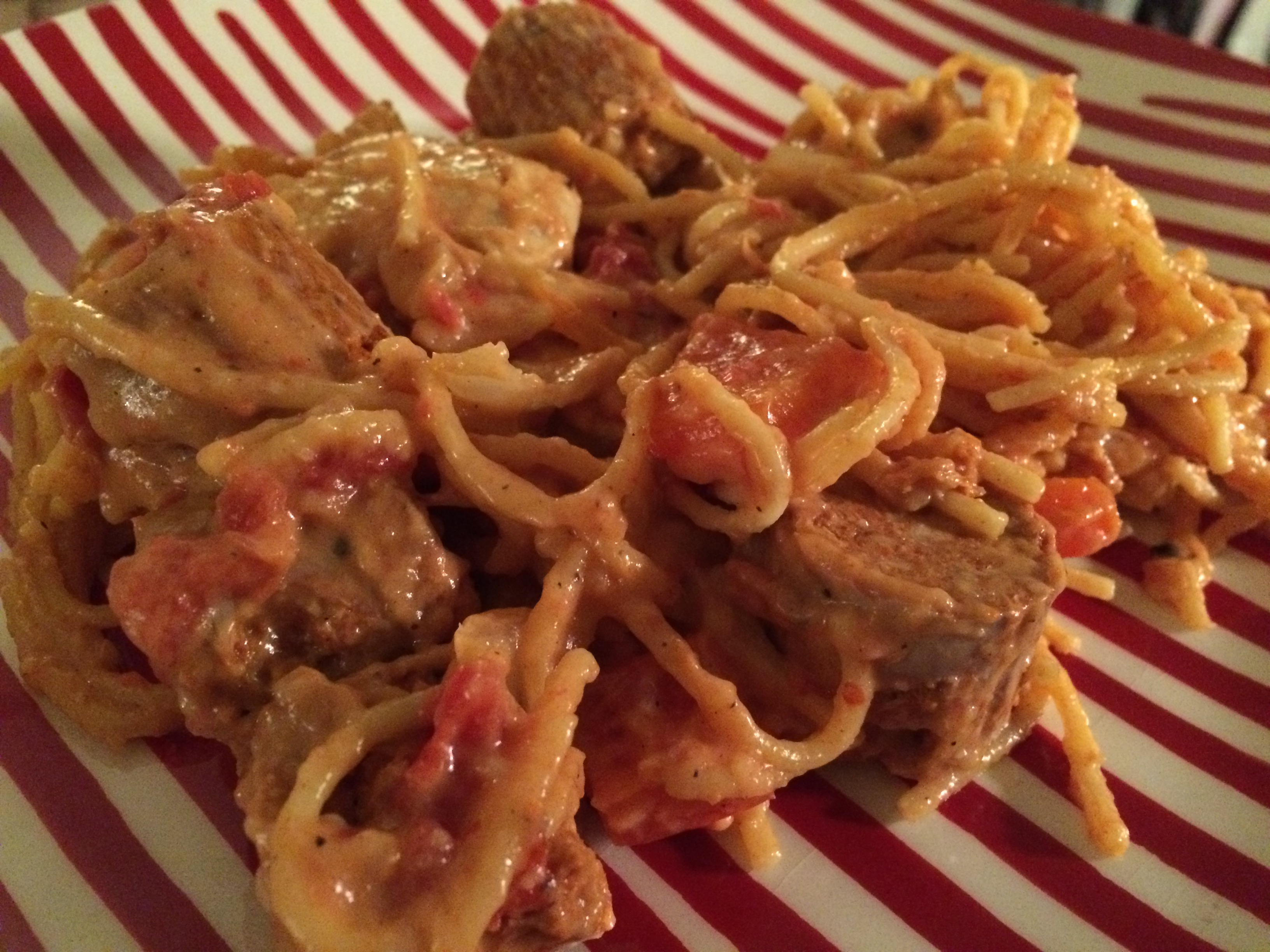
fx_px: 1064
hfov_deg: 61.7
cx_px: 635
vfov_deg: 48.2
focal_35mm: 29
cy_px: 476
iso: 500
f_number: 2.2
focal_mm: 4.15
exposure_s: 1/15
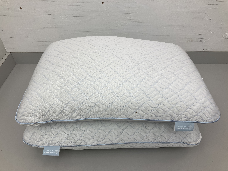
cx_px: 114
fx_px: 184
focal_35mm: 28
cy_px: 86
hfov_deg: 63.4
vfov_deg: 49.7
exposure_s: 1/292
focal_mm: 3.99
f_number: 1.8
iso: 20
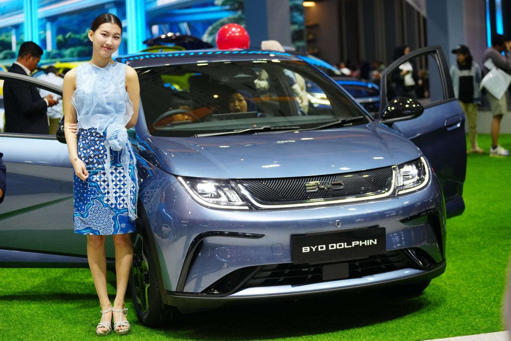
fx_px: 993
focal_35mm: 70
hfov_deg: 28.9
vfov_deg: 19.4
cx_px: 256
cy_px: 170
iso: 1000
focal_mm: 70
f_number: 2.8
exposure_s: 1/500
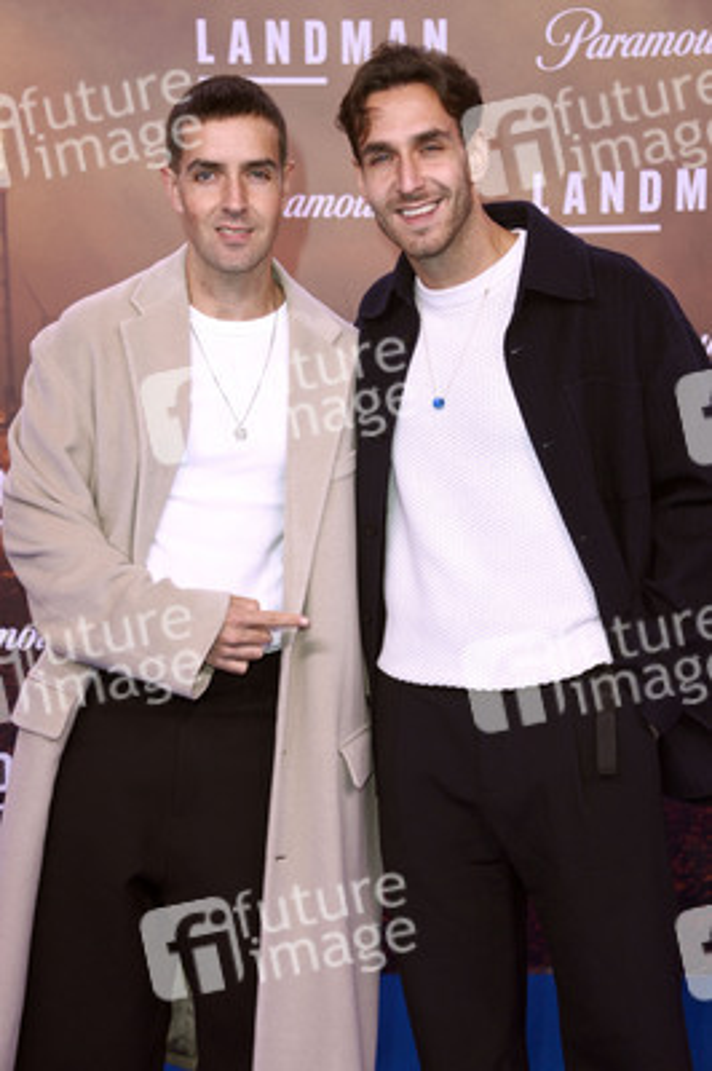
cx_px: 356
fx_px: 1932
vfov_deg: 31.0
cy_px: 536
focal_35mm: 65
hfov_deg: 20.9
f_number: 5.6
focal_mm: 65
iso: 400
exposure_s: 1/200
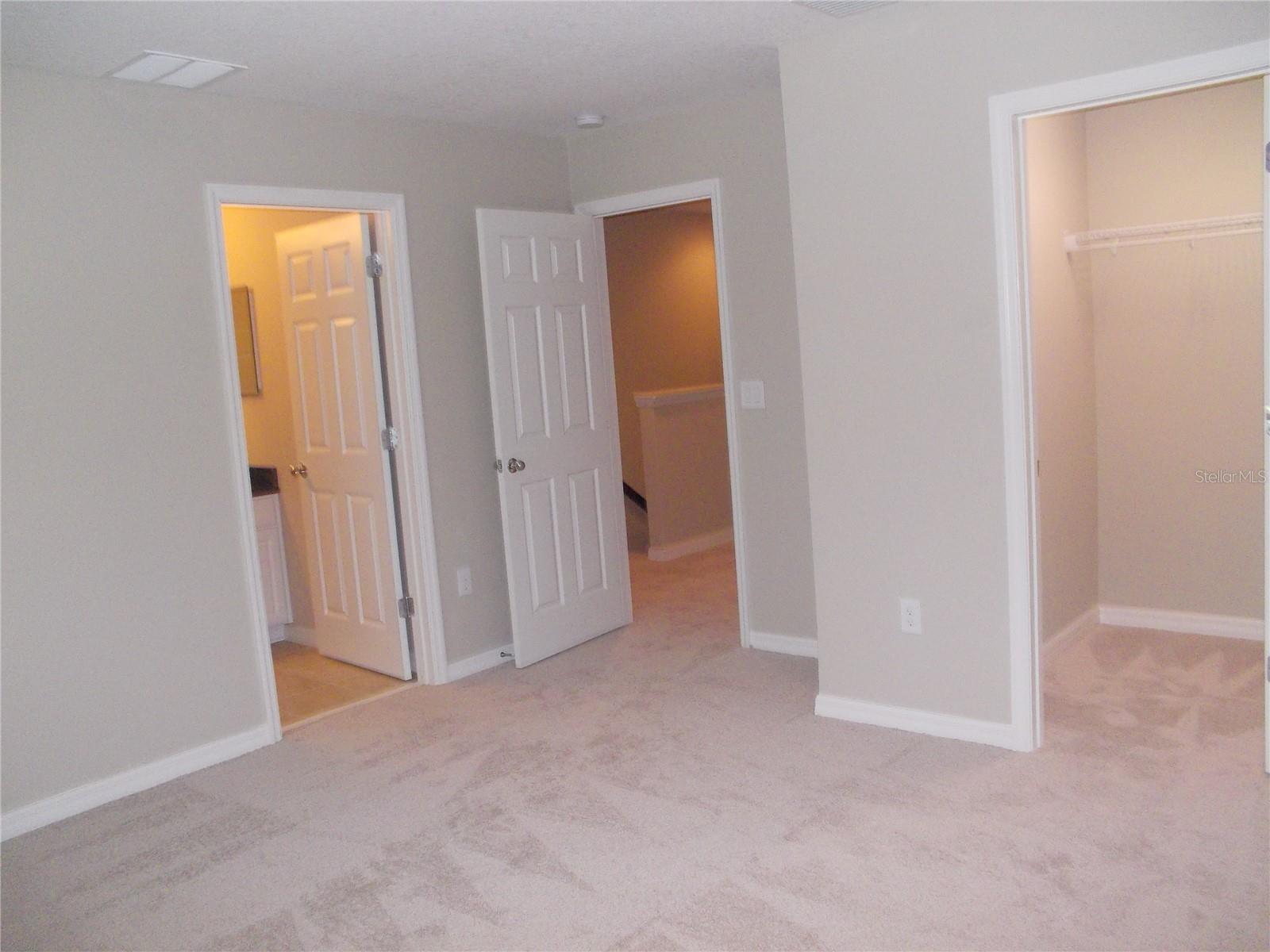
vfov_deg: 48.2
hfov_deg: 61.7
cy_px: 476
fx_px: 1064
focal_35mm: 29
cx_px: 635
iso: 250
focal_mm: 4.1
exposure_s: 1/25
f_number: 3.3
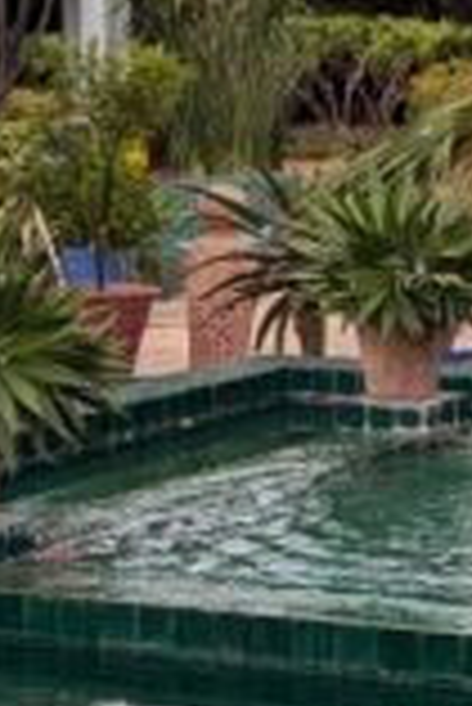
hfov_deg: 11.1
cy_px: 391
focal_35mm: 119
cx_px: 695
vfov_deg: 17.2
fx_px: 2335
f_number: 1.85
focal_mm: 6.81
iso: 44
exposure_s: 1/1795
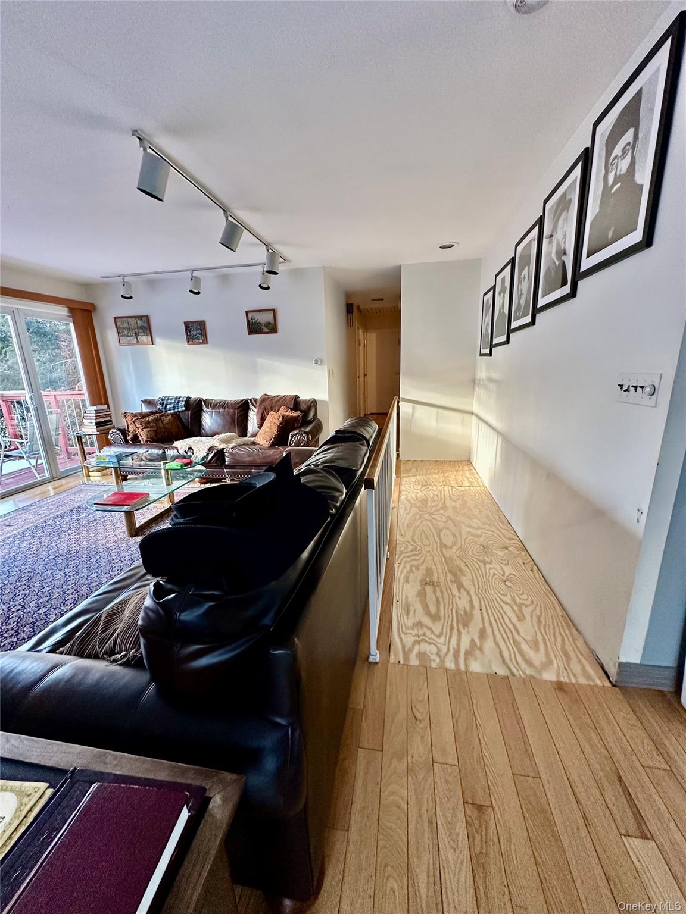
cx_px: 343
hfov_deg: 85.7
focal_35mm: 14
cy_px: 457
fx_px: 370
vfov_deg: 102.1
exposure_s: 1/99
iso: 250
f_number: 2.2
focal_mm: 2.22
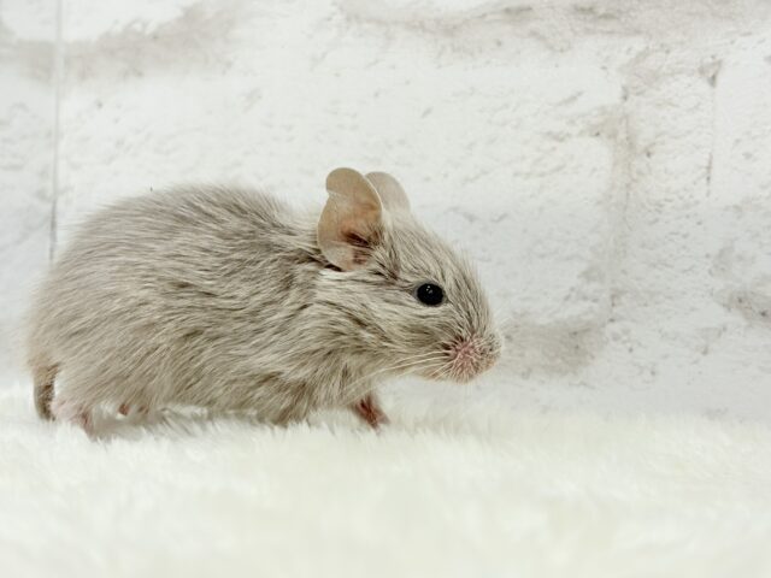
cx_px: 386
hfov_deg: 36.8
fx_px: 1158
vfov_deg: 28.0
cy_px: 289
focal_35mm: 52
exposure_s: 1/50
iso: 40
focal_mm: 5.96
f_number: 1.6
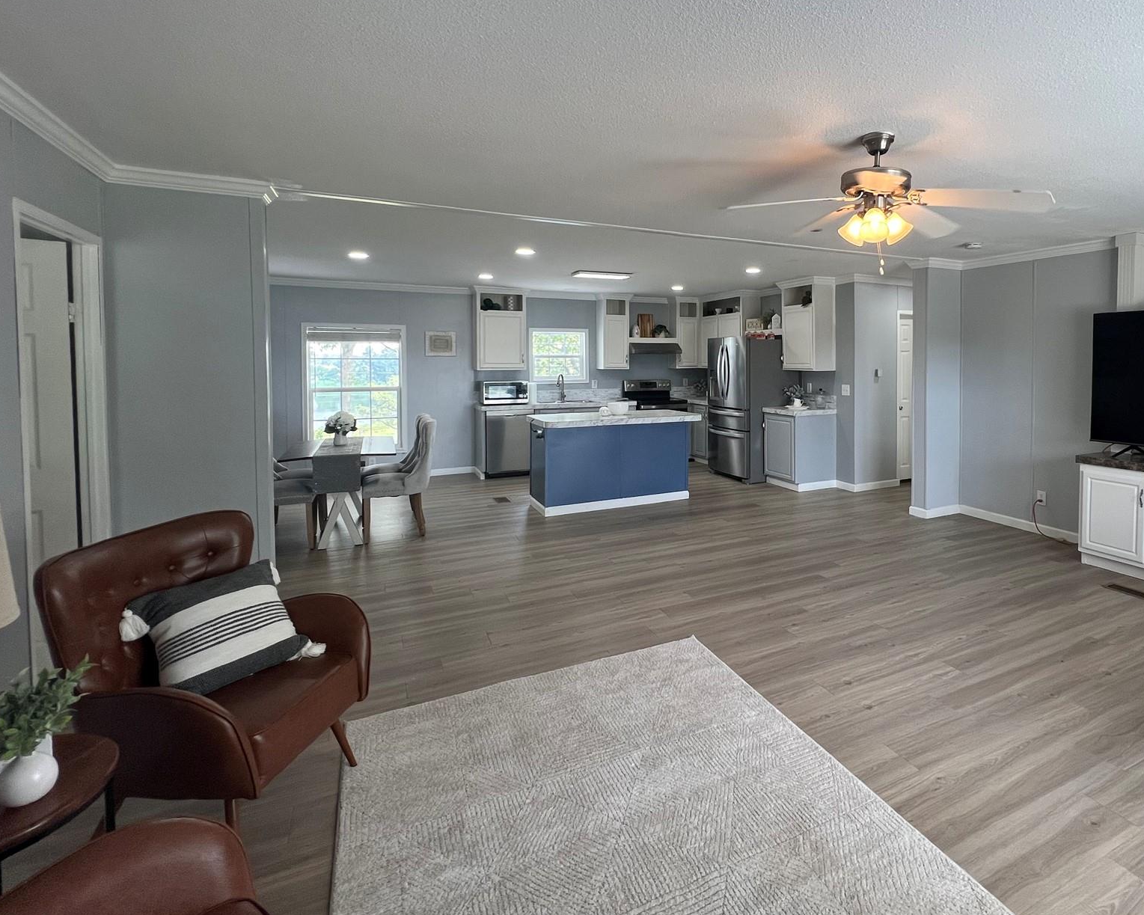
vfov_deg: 76.2
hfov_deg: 88.3
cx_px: 698
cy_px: 373
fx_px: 576
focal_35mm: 17
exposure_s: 1/120
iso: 100
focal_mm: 1.57
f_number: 1.8
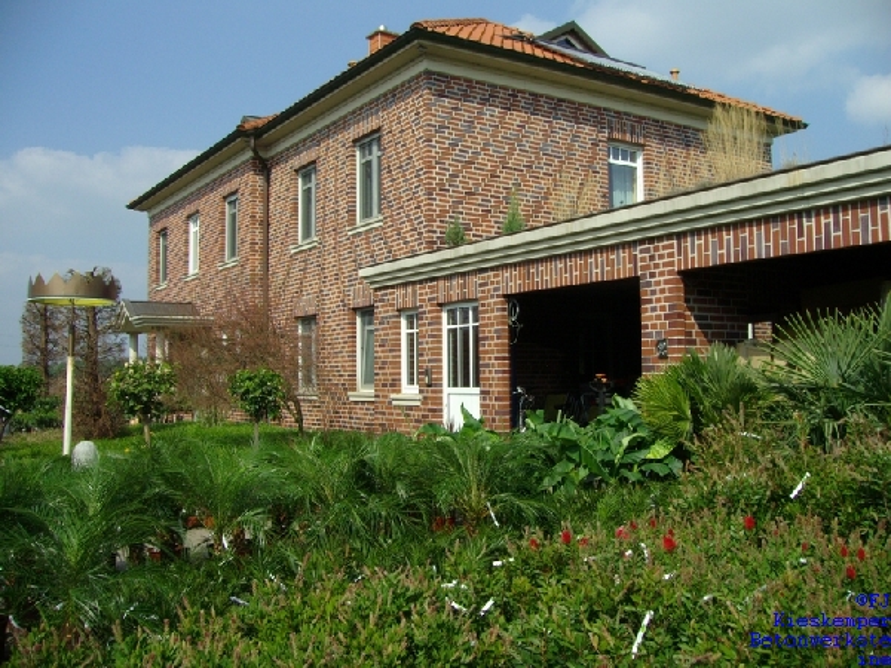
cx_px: 446
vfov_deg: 40.7
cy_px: 334
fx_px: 901
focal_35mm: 35
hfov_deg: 52.6
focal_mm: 5.8
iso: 64
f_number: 4.8
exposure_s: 1/526
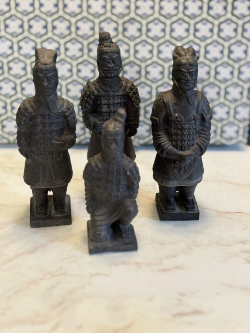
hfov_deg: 30.3
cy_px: 166
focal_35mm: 48
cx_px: 125
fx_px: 462
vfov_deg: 39.7
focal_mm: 6.76
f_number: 1.78
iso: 200
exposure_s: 1/40
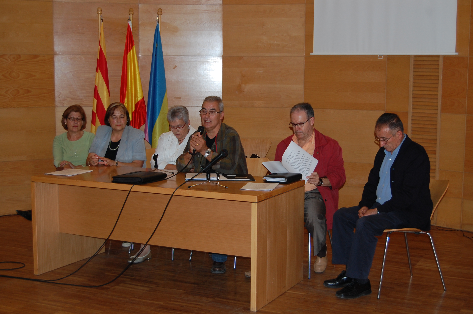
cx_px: 236
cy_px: 157
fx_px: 689
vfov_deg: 25.7
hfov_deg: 37.9
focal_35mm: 52
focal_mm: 35
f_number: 4.8
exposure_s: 1/60
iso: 400
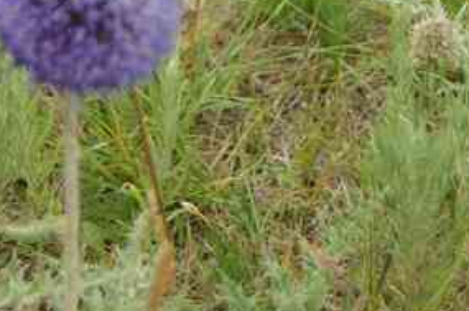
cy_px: -158
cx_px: 237
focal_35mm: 205
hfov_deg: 10.1
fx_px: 2662
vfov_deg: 6.6
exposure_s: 1/90
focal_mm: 38.8
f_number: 4.5
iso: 100
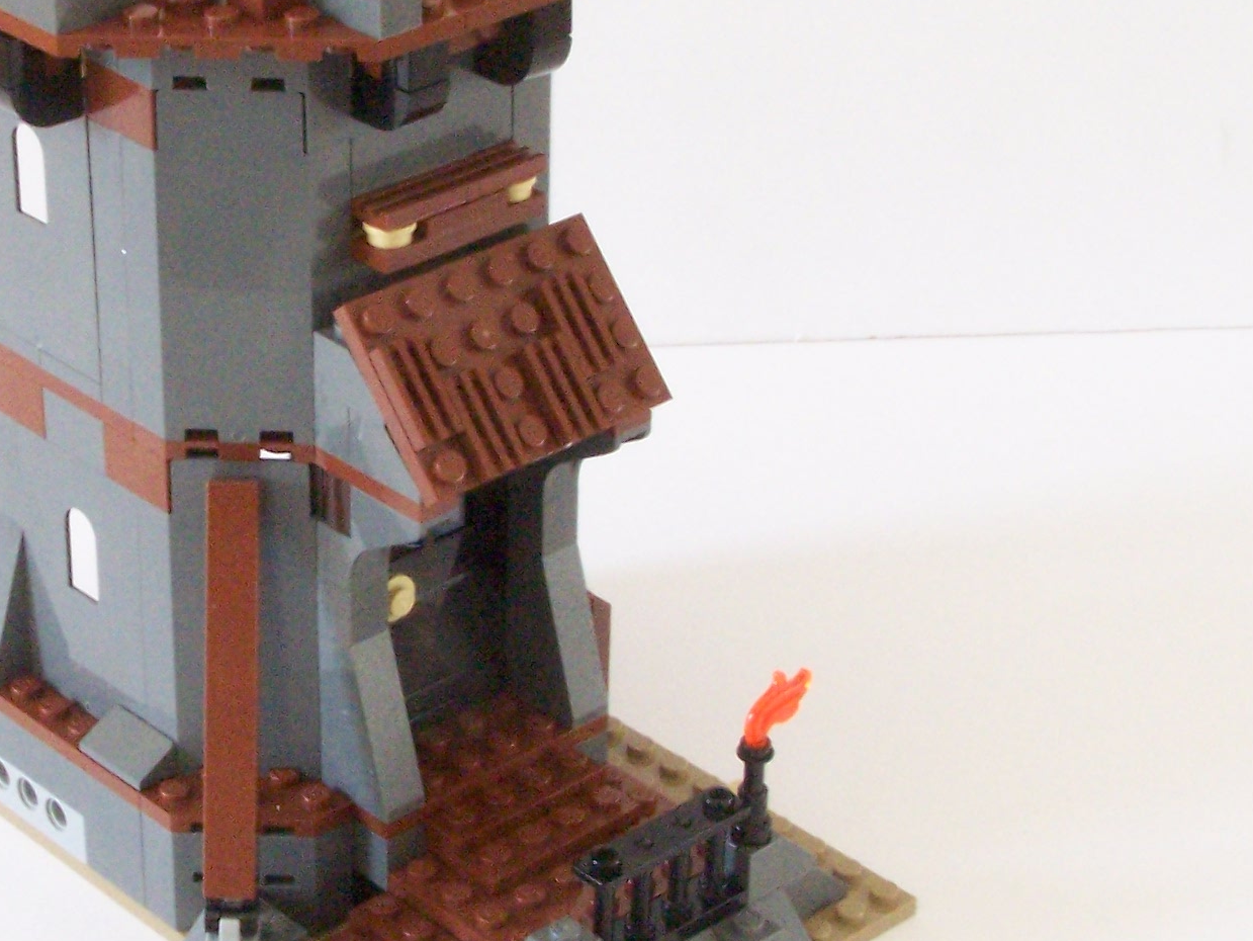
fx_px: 3838
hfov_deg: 18.4
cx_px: 305
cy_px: 369
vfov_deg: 14.0
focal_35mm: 106
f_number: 8
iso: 400
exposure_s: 1/10
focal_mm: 8.5
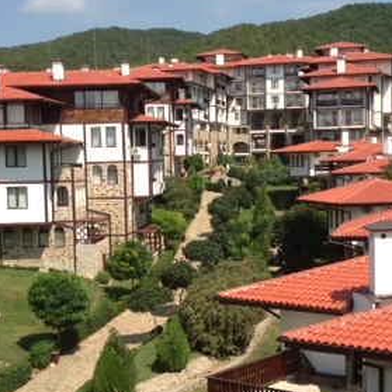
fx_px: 858
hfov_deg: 25.7
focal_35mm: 67
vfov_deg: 25.7
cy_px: 233
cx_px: 219
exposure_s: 1/1391
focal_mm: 4.13
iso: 50
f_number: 2.4
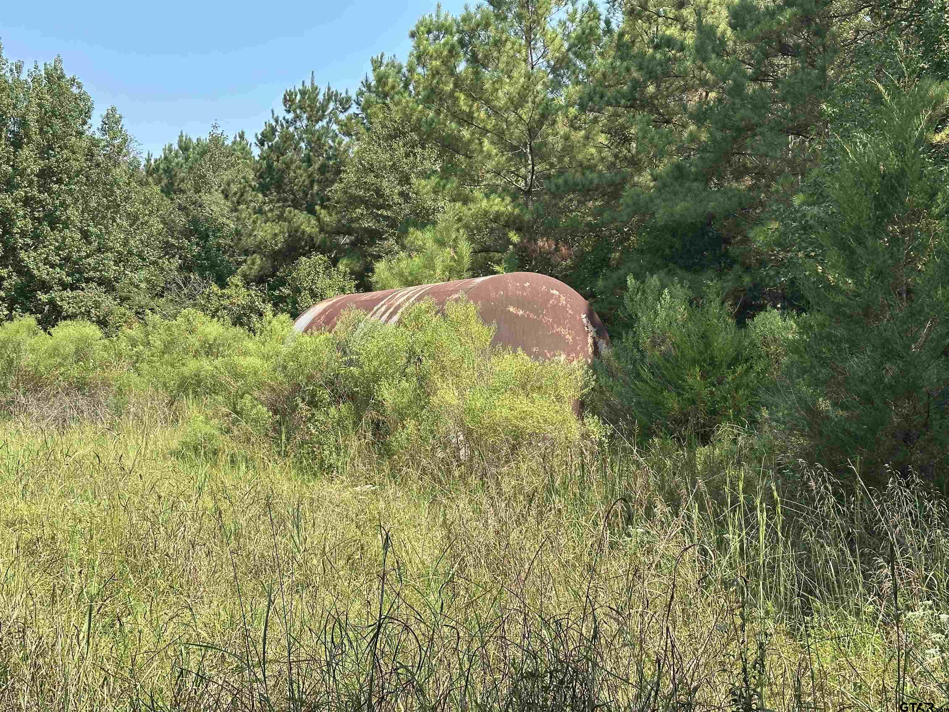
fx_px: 1316
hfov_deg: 39.7
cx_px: 474
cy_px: 356
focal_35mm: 48
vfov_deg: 30.3
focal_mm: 6.86
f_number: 1.78
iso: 64
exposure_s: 1/1289
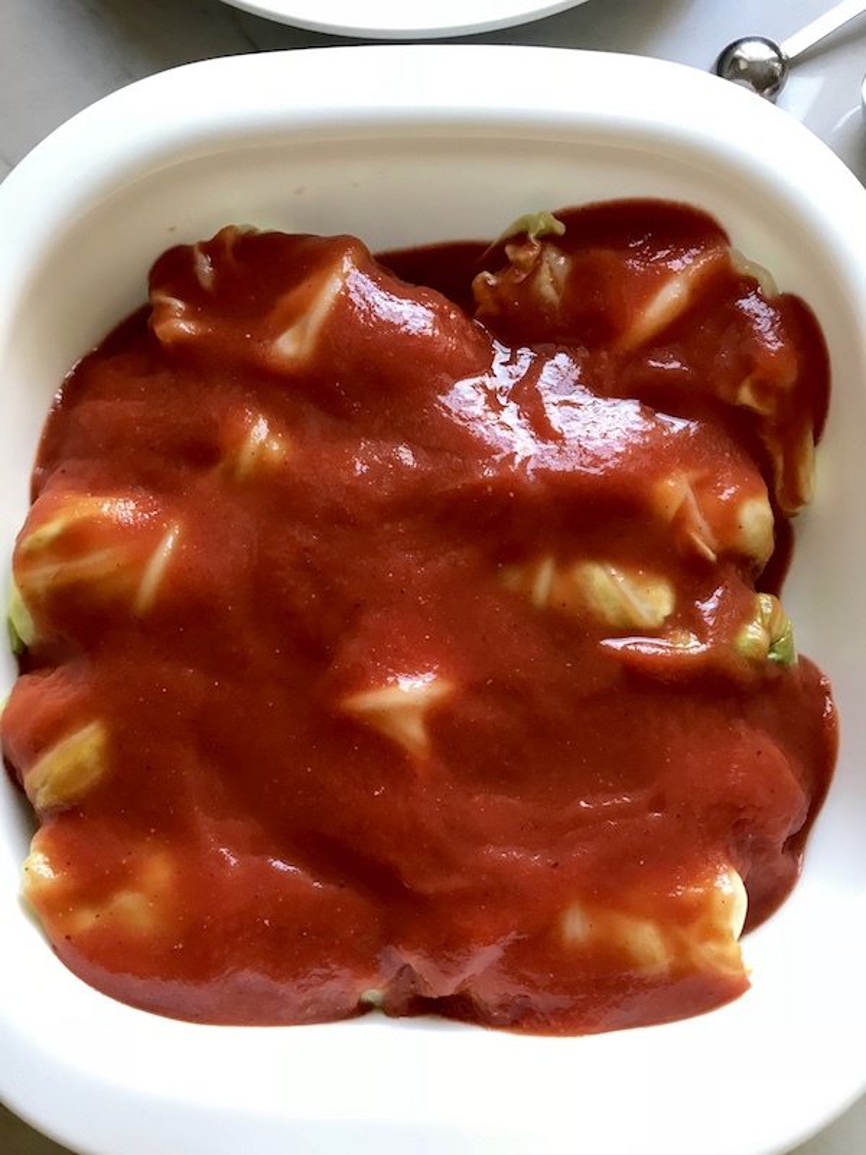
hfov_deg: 49.7
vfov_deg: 63.4
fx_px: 934
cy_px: 578
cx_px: 433
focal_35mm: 28
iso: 40
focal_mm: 3.99
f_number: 1.8
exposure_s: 1/17
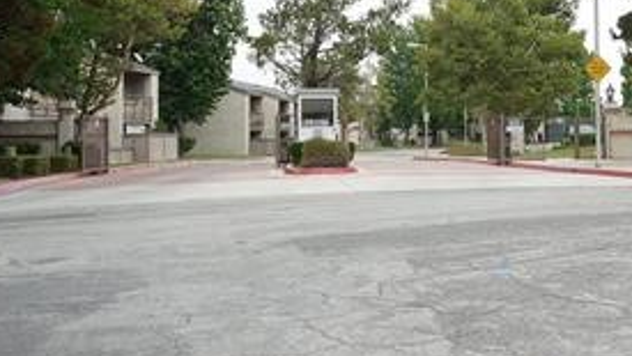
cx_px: 490
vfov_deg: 24.8
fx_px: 805
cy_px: 108
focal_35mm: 48
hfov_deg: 41.4
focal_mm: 28
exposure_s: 1/30
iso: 100
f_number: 11
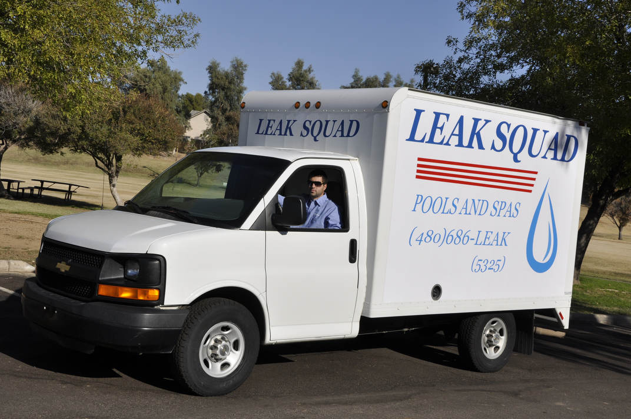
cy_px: 210
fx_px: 893
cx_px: 316
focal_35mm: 51
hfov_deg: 38.9
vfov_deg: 26.4
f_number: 13
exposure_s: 1/640
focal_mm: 34
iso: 250
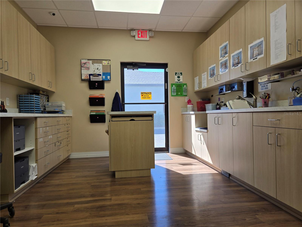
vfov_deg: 58.9
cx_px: 151
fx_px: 201
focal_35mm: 23
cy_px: 114
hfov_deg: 73.9
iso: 25
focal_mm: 5.4
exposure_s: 1/122
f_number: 1.8
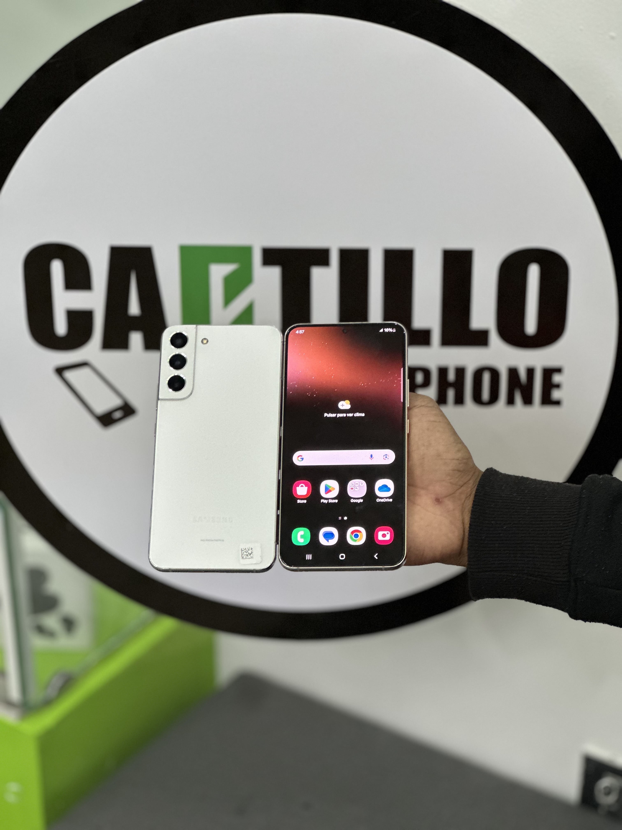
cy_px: 415
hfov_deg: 19.1
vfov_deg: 25.3
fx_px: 1845
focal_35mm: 77
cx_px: 311
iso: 160
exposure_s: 1/60
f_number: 2.8
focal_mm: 9
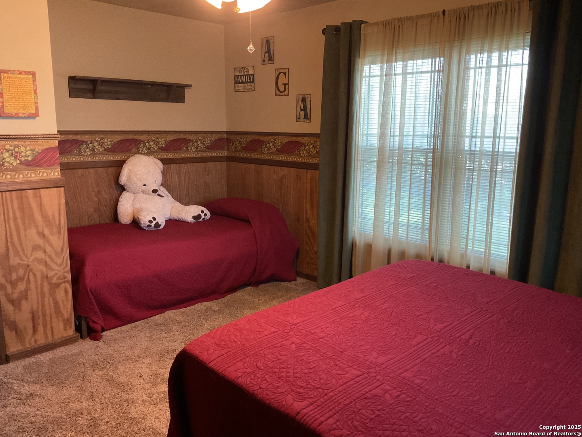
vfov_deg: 48.2
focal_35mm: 29
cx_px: 291
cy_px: 218
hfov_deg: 61.7
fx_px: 488
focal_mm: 3
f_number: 1.8
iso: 250
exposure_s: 1/40
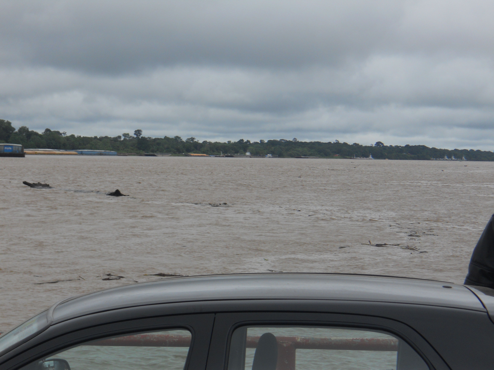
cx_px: 247
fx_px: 1427
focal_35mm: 100
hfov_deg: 19.6
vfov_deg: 14.8
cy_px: 185
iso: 80
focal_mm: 17.9
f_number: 5.4
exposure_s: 1/400
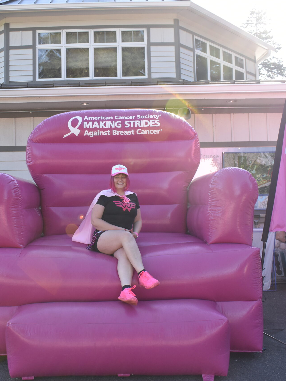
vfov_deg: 47.9
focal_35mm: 39
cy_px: 190
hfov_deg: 36.6
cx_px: 105
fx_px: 430
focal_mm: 18
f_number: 5.6
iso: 280
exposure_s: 1/250
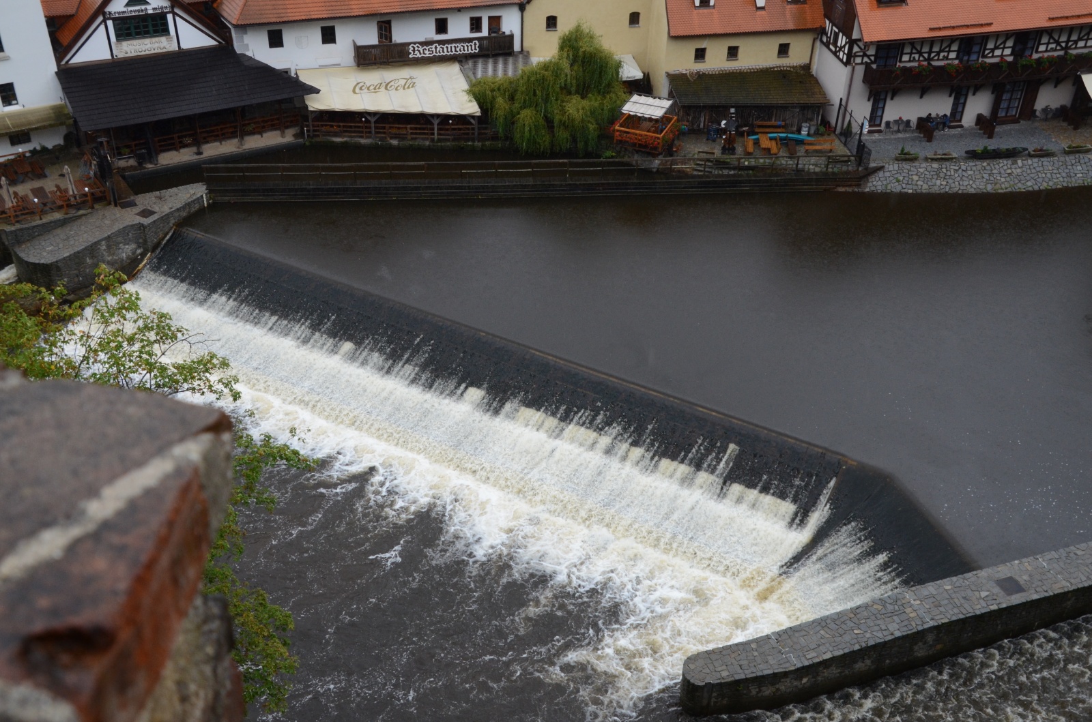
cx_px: 546
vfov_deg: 30.7
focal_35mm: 44
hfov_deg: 45.1
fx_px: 1316
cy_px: 361
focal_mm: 29
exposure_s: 1/320
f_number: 5.6
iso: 800
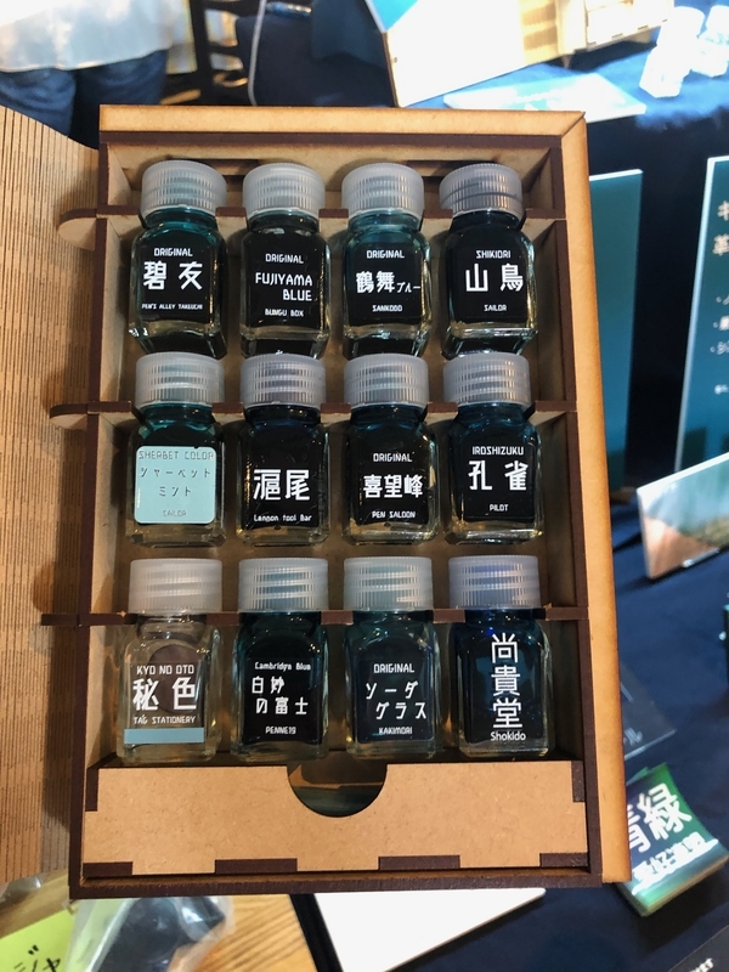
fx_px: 786
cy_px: 486
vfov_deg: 63.4
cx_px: 364
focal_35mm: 28
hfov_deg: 49.7
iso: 100
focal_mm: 4
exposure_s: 1/11
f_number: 1.8
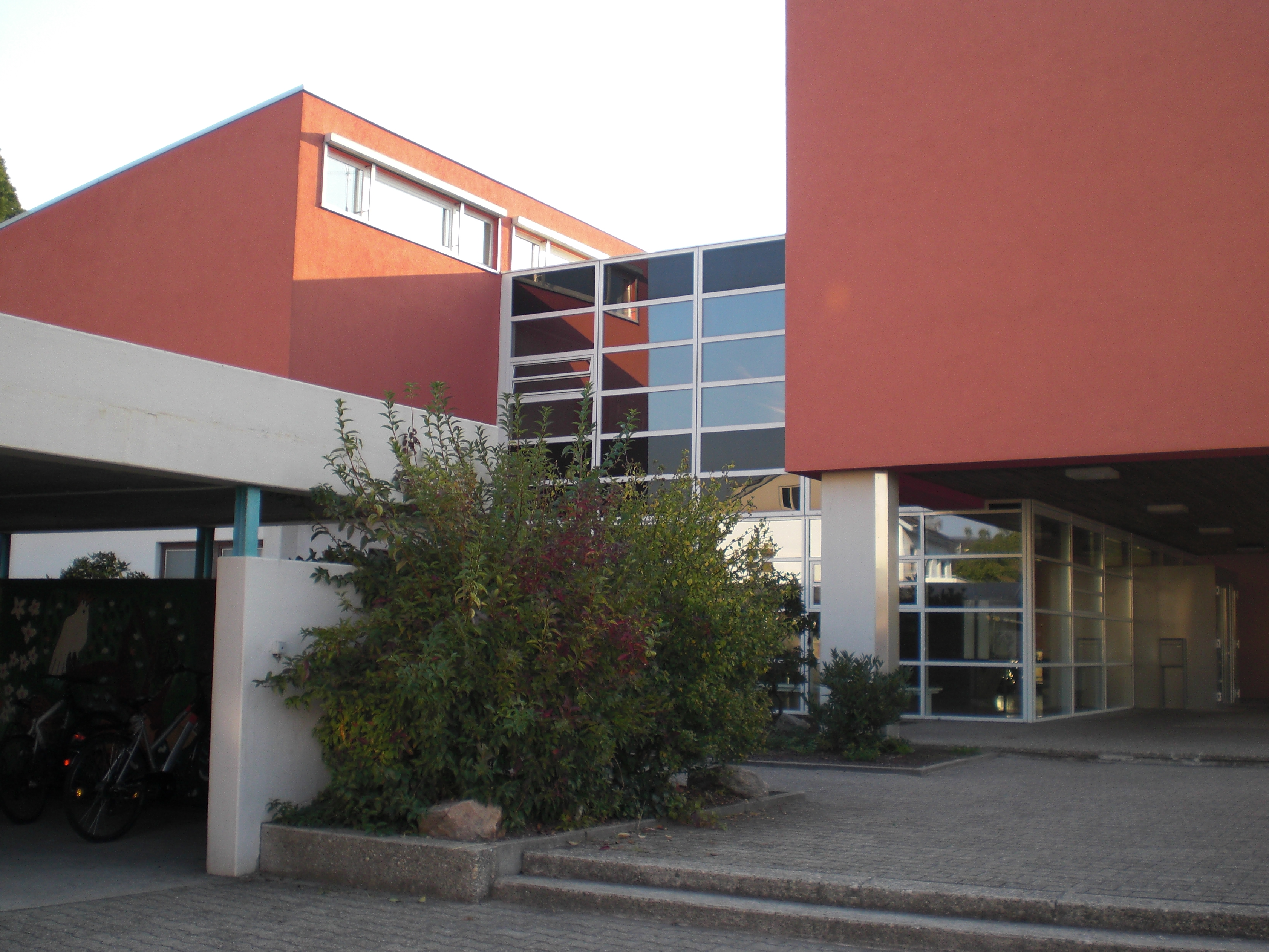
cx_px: 646
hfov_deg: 47.9
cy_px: 476
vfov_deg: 36.8
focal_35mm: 39
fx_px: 1430
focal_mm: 6.3
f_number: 3.1
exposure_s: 1/160
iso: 64
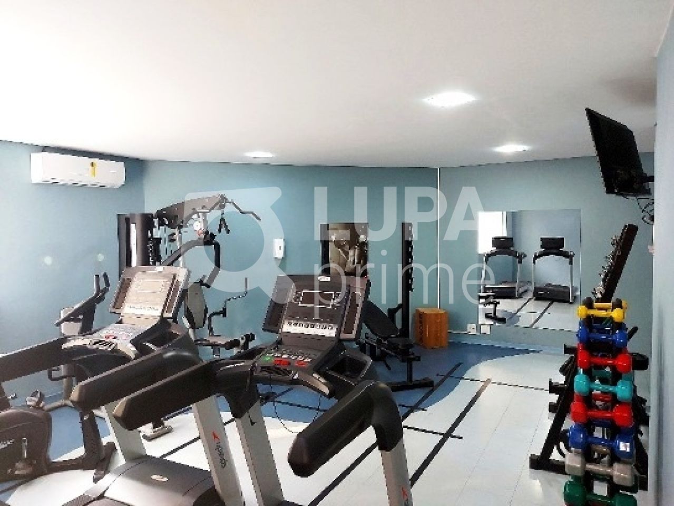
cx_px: 337
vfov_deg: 56.8
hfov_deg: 71.6
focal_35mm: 24
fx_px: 467
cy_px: 253
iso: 200
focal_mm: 5.23
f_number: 1.8
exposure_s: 1/30
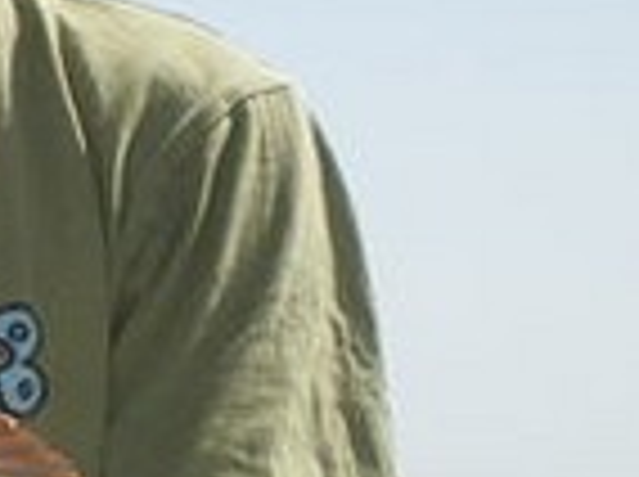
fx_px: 3925
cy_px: 212
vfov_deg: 7.0
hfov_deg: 9.1
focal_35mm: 213
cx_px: -297
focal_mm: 8.4
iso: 50
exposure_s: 1/400
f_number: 5.2
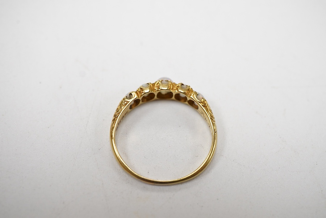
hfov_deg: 43.6
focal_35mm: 45
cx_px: 163
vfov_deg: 29.9
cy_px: 109
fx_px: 407
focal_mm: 30
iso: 1250
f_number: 10
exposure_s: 1/125
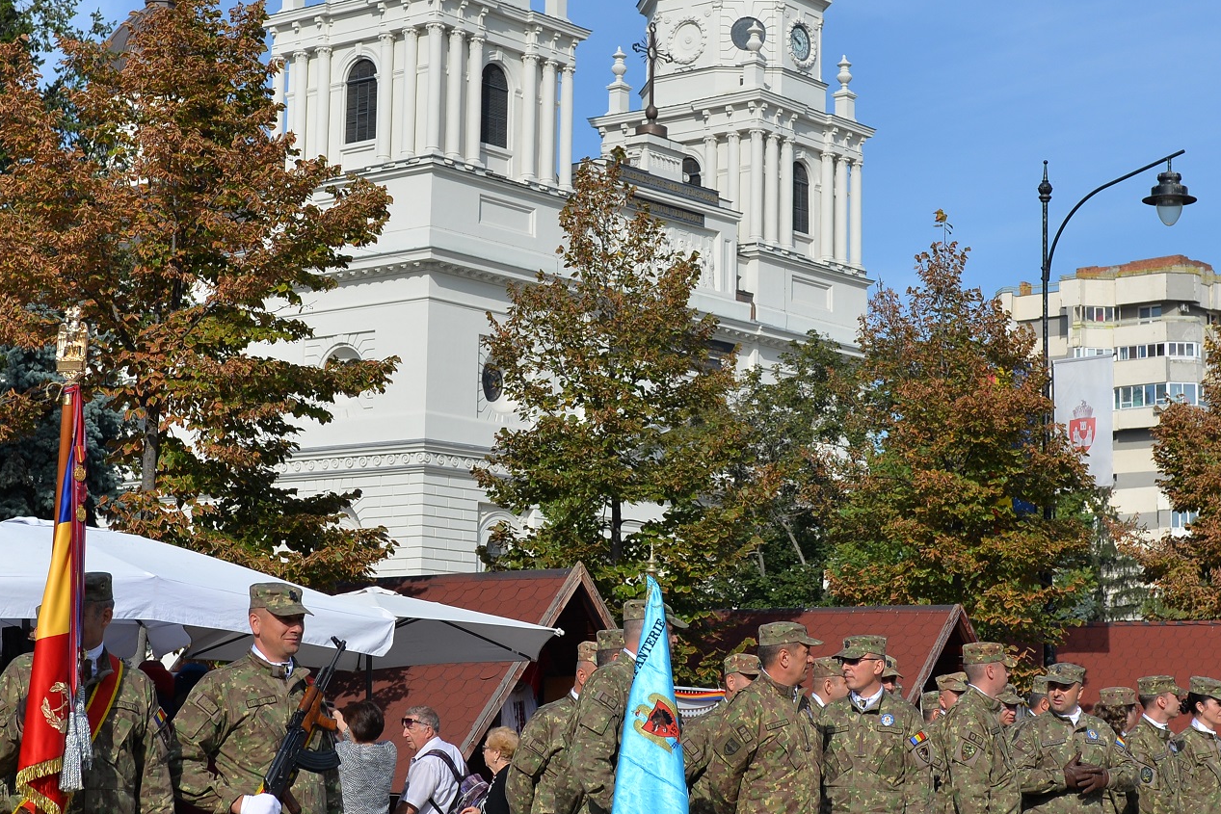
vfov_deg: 18.0
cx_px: 637
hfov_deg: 26.6
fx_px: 2578
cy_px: 388
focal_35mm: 76
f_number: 4
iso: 200
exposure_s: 1/2000
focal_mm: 32
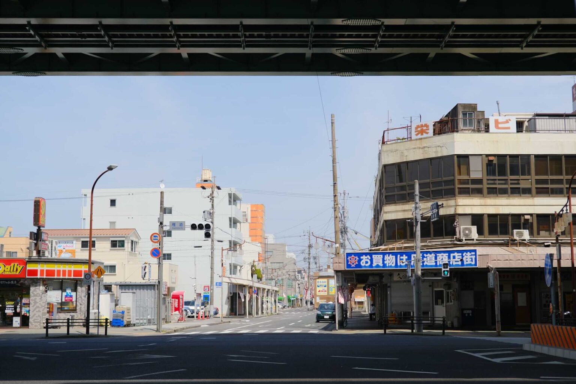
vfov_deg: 25.5
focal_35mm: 53
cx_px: 288
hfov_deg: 37.5
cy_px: 192
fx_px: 848
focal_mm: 35
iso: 320
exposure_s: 1/4400
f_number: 2.5
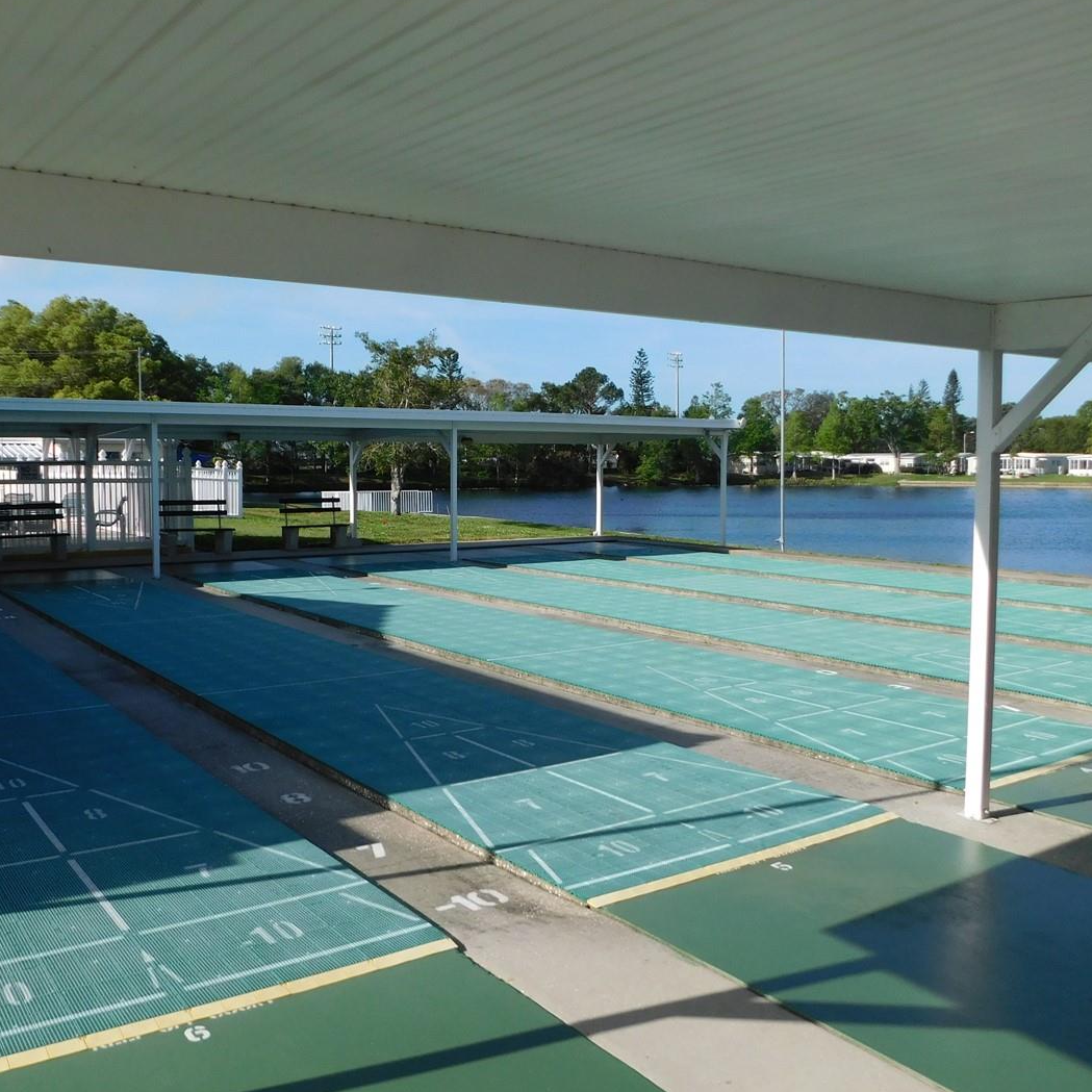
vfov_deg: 52.5
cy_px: 536
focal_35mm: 31
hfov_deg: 52.4
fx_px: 1106
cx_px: 479
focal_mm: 4
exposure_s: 1/500
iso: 125
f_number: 6
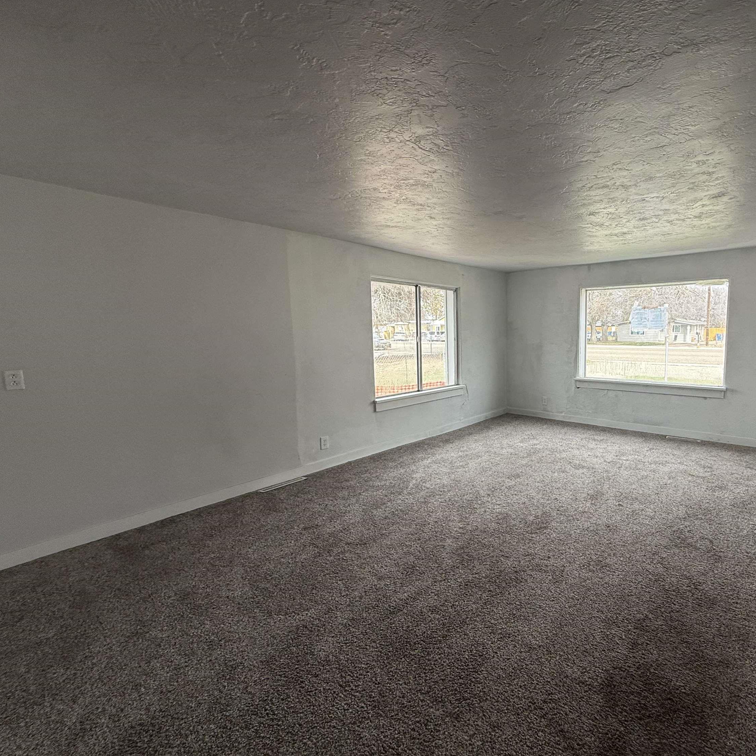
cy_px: 373
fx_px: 420
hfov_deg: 81.0
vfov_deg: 84.0
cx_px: 507
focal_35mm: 17
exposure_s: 1/217
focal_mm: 2.22
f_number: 2.2
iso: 64
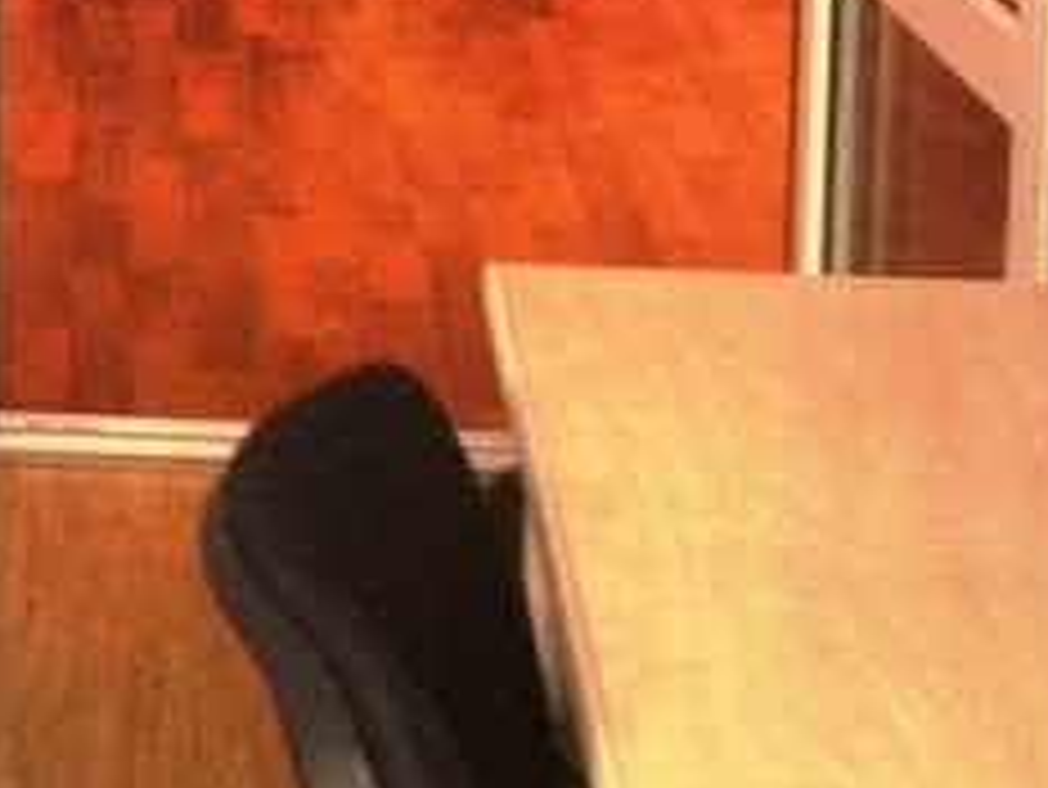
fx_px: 4392
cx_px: -693
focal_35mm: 145
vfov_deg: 10.1
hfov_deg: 12.7
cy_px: -176
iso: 125
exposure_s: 1/20
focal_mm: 4.12
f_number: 2.4
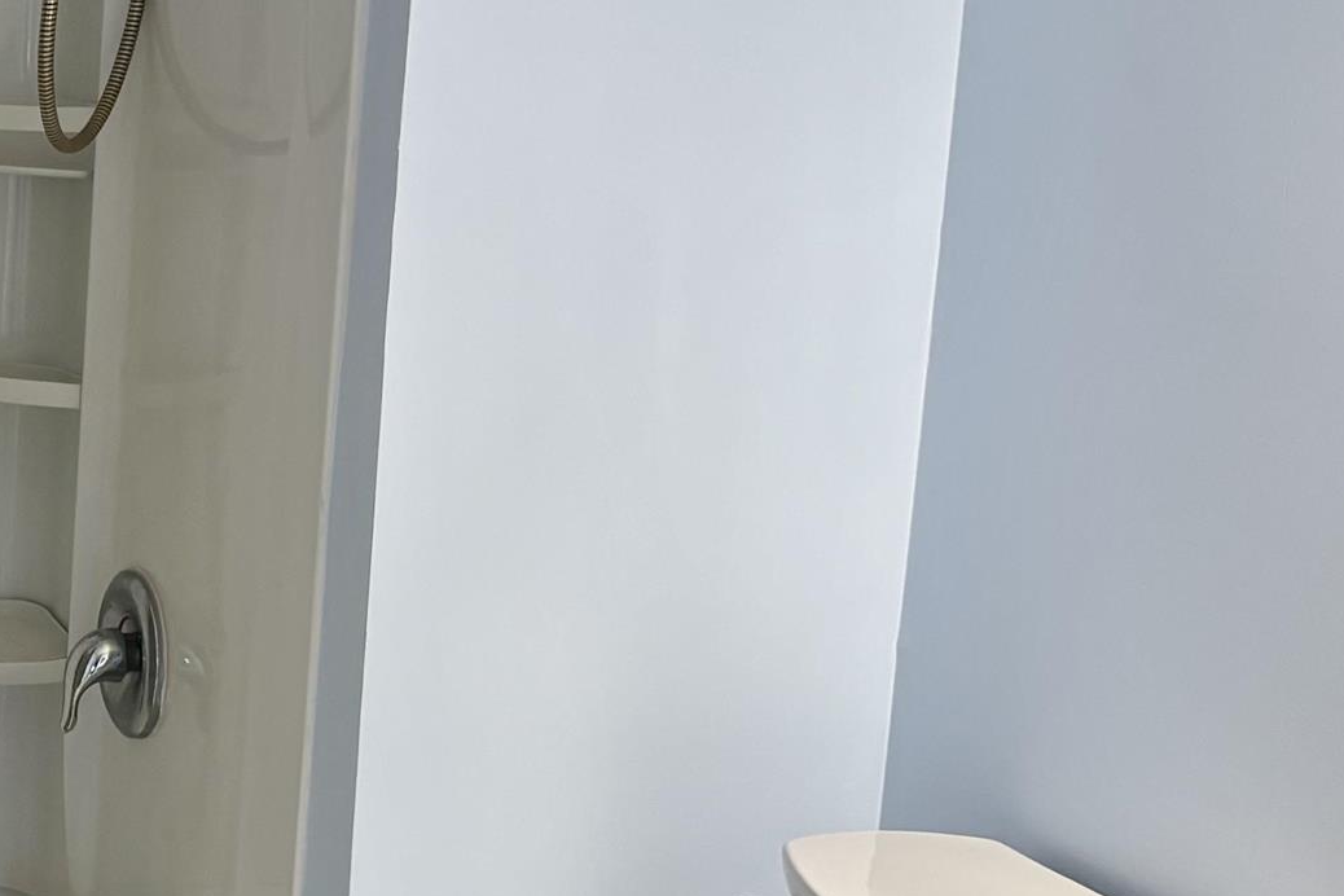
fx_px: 2986
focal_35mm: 80
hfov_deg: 22.4
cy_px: 404
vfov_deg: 17.1
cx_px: -460
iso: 125
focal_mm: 5.96
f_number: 1.6
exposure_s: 1/120
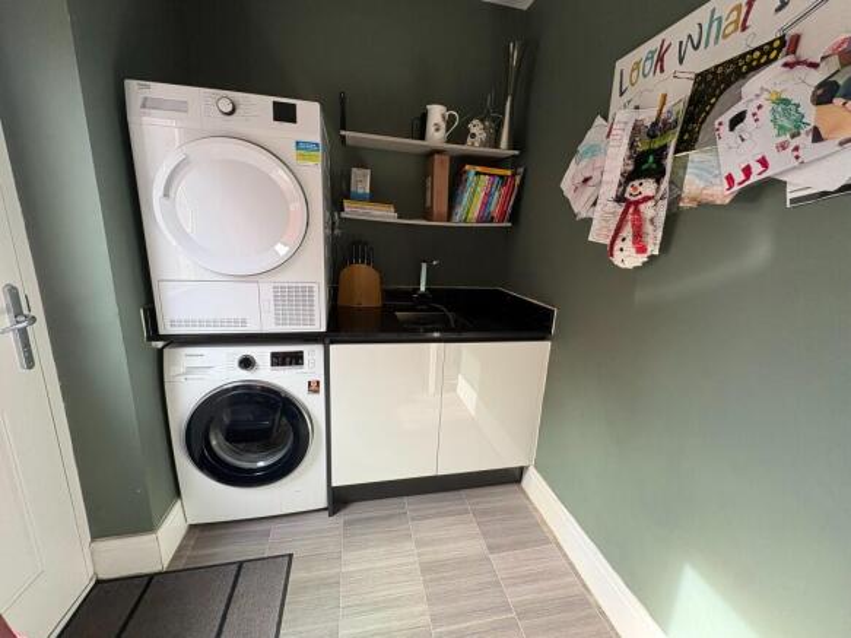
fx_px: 344
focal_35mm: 14
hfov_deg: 102.1
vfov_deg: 85.7
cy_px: 319
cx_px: 426
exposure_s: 1/99
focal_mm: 2.22
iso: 125
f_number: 2.2
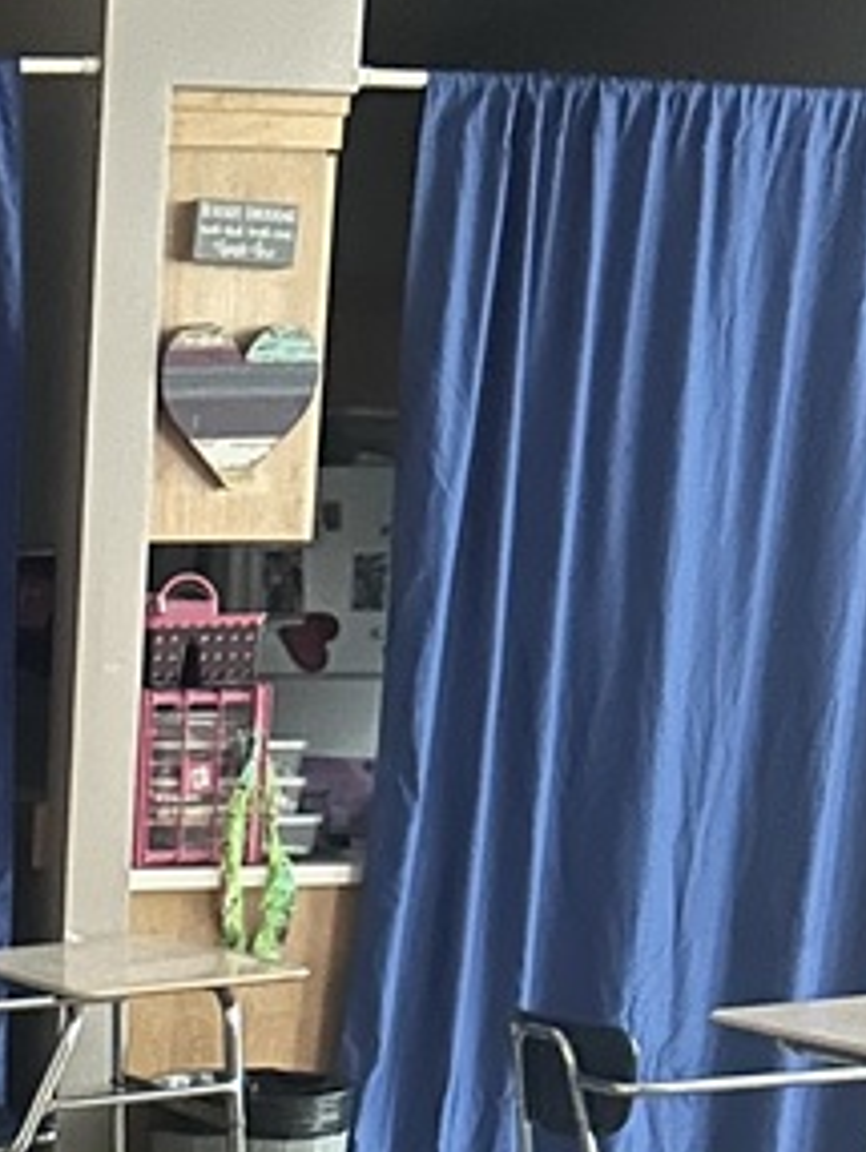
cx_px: -439
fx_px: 3098
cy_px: 1672
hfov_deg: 14.8
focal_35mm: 93
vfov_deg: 18.8
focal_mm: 5.7
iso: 1000
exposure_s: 1/21
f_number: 1.5
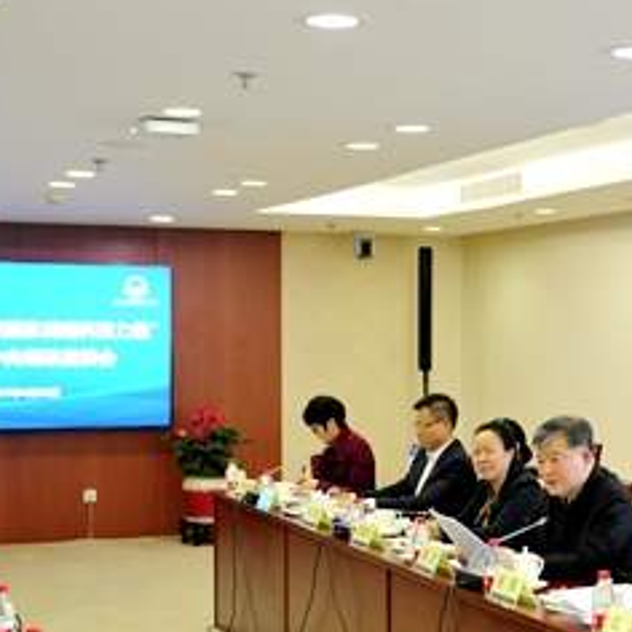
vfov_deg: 23.6
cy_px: 400
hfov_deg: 23.1
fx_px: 1508
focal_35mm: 73
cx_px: 562
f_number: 2.8
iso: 800
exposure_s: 1/80
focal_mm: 29
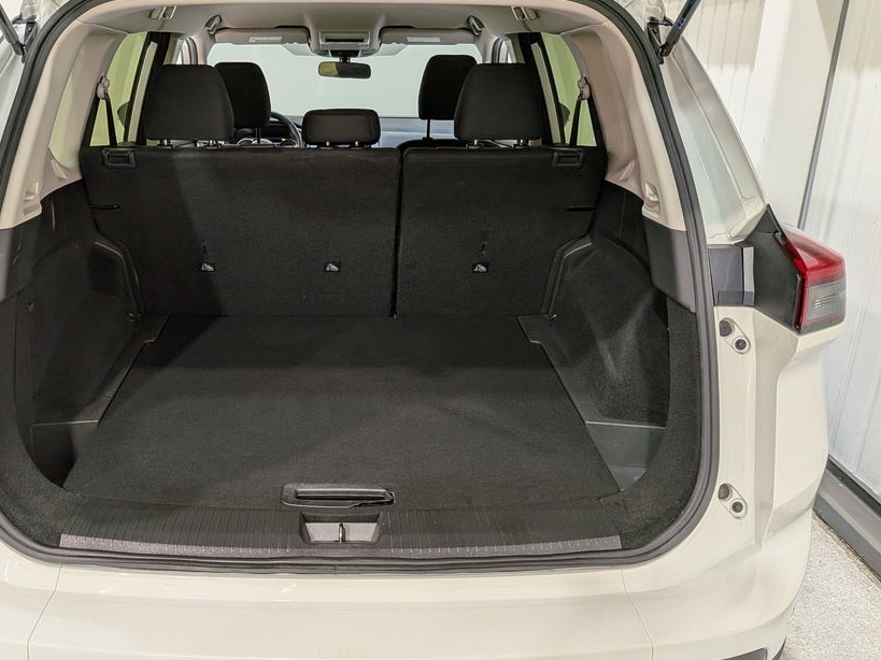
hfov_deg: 59.4
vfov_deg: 46.7
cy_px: 359
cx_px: 349
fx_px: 763
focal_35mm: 30
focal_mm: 4.53
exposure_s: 1/100
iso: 117
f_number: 1.7
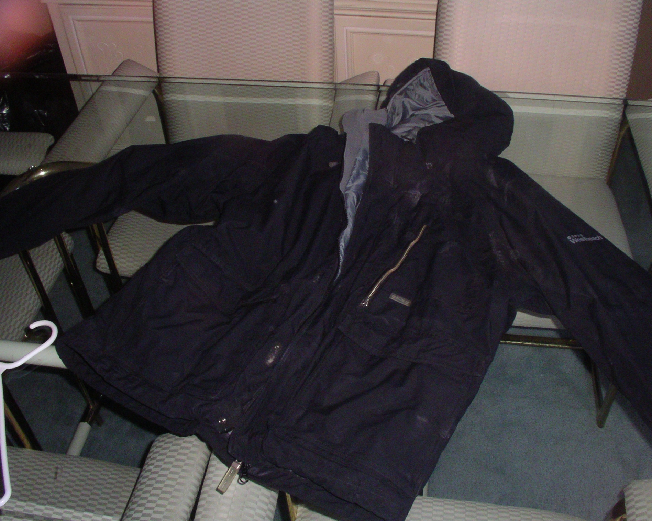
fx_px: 752
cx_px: 340
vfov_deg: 38.2
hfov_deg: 46.8
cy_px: 261
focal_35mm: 39
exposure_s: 1/60
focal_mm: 5.7
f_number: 6.9
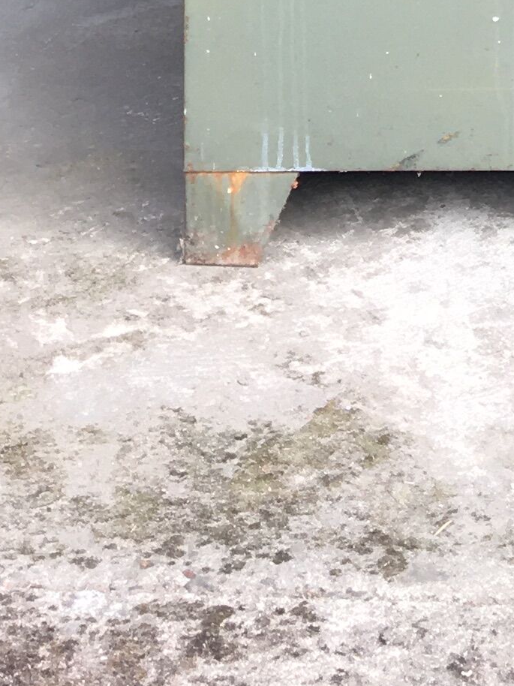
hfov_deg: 11.5
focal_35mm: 128
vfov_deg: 12.9
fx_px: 2535
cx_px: 504
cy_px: -789
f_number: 2.2
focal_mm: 4.15
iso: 25
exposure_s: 1/102
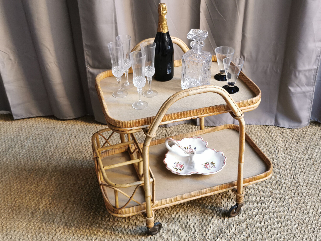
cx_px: 160
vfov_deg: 34.3
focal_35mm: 42
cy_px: 120
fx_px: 389
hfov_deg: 44.8
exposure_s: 1/50
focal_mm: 5.58
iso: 100
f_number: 1.8
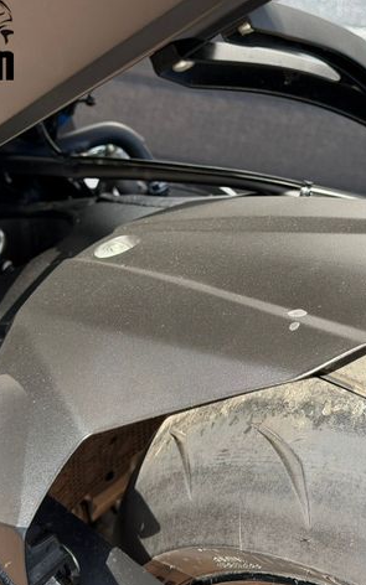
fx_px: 1101
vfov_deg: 29.8
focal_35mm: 69
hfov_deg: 18.8
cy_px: 295
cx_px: 252
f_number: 1.78
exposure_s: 1/663
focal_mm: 6.76
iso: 64
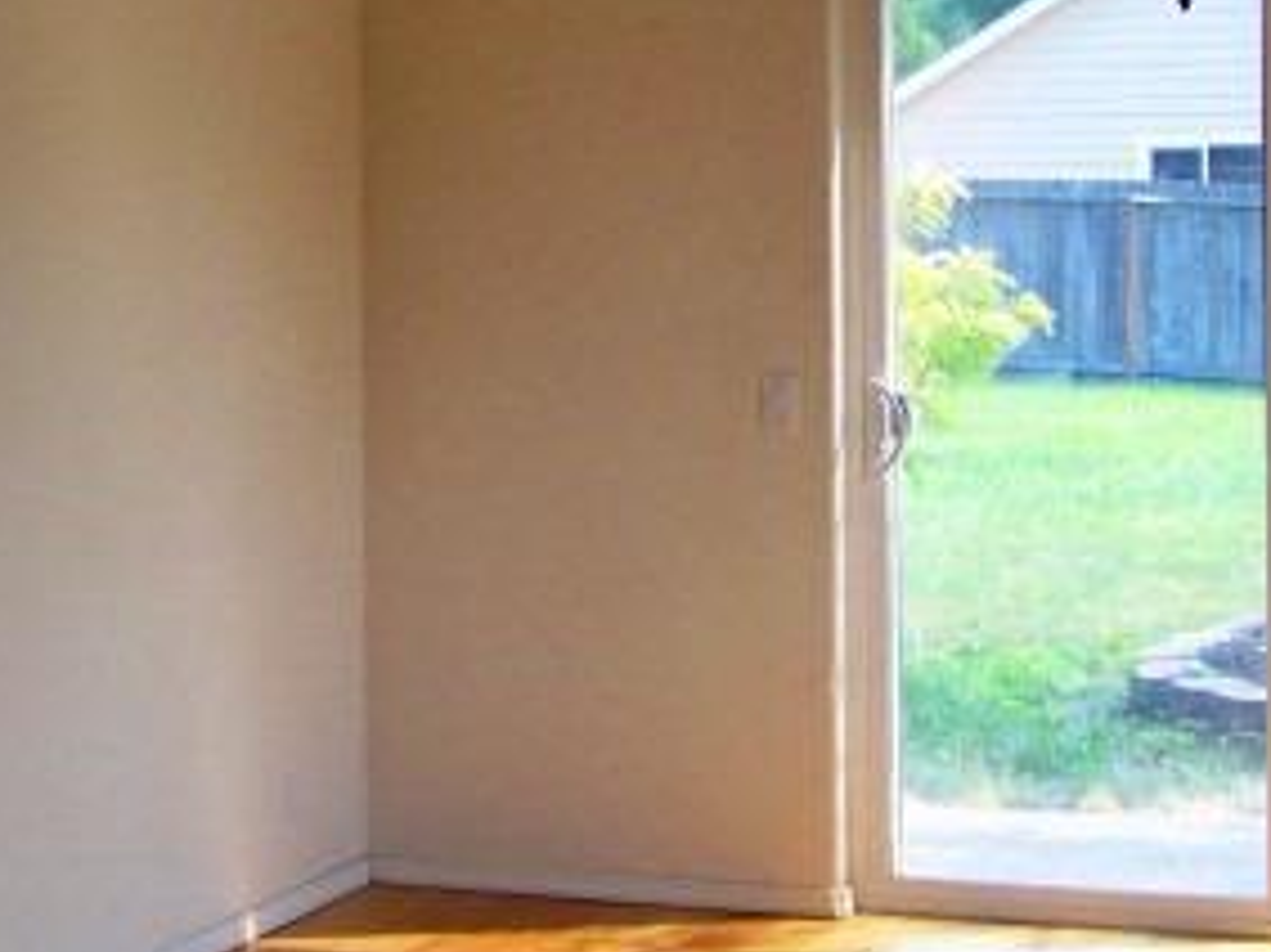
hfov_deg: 22.8
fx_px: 3156
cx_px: 620
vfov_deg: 17.0
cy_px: 126
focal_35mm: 86
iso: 80
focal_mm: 6.3
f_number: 2.8
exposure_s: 1/100
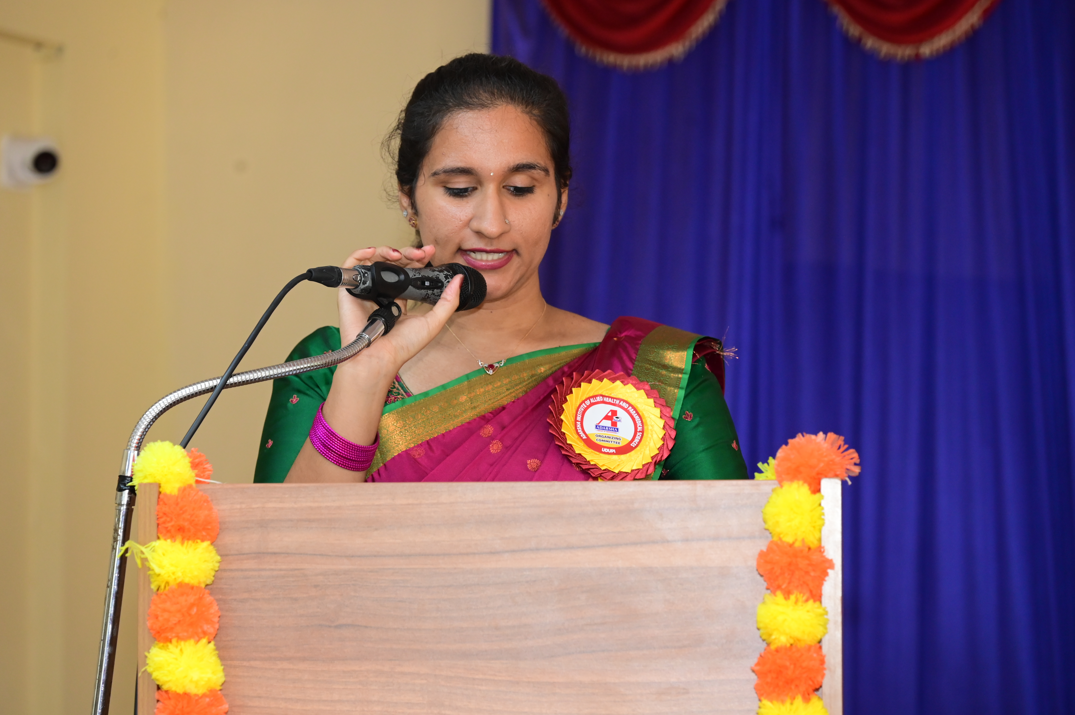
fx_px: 3581
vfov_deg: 11.4
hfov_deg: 17.1
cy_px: 358
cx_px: 538
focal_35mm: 120
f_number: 5.6
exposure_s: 1/125
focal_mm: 120
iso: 2500
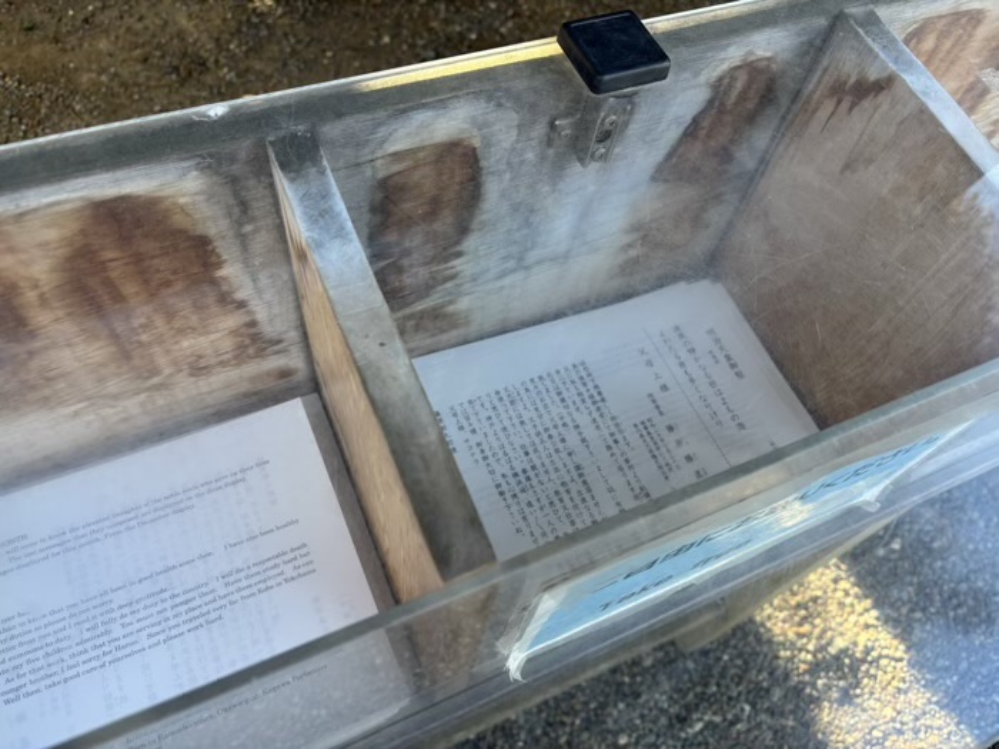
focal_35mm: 26
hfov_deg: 67.3
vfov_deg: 53.1
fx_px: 750
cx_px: 500
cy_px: 374
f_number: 1.6
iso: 50
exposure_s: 1/121
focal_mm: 5.96
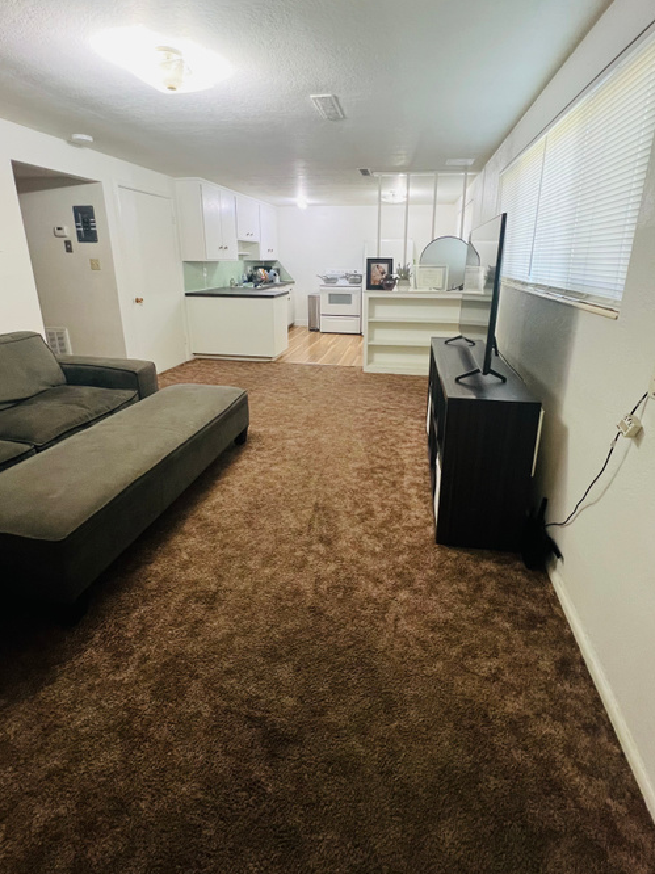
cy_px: 374
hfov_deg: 81.6
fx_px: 379
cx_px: 344
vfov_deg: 97.5
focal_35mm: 15
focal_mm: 1.57
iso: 250
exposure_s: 1/60
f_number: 1.8
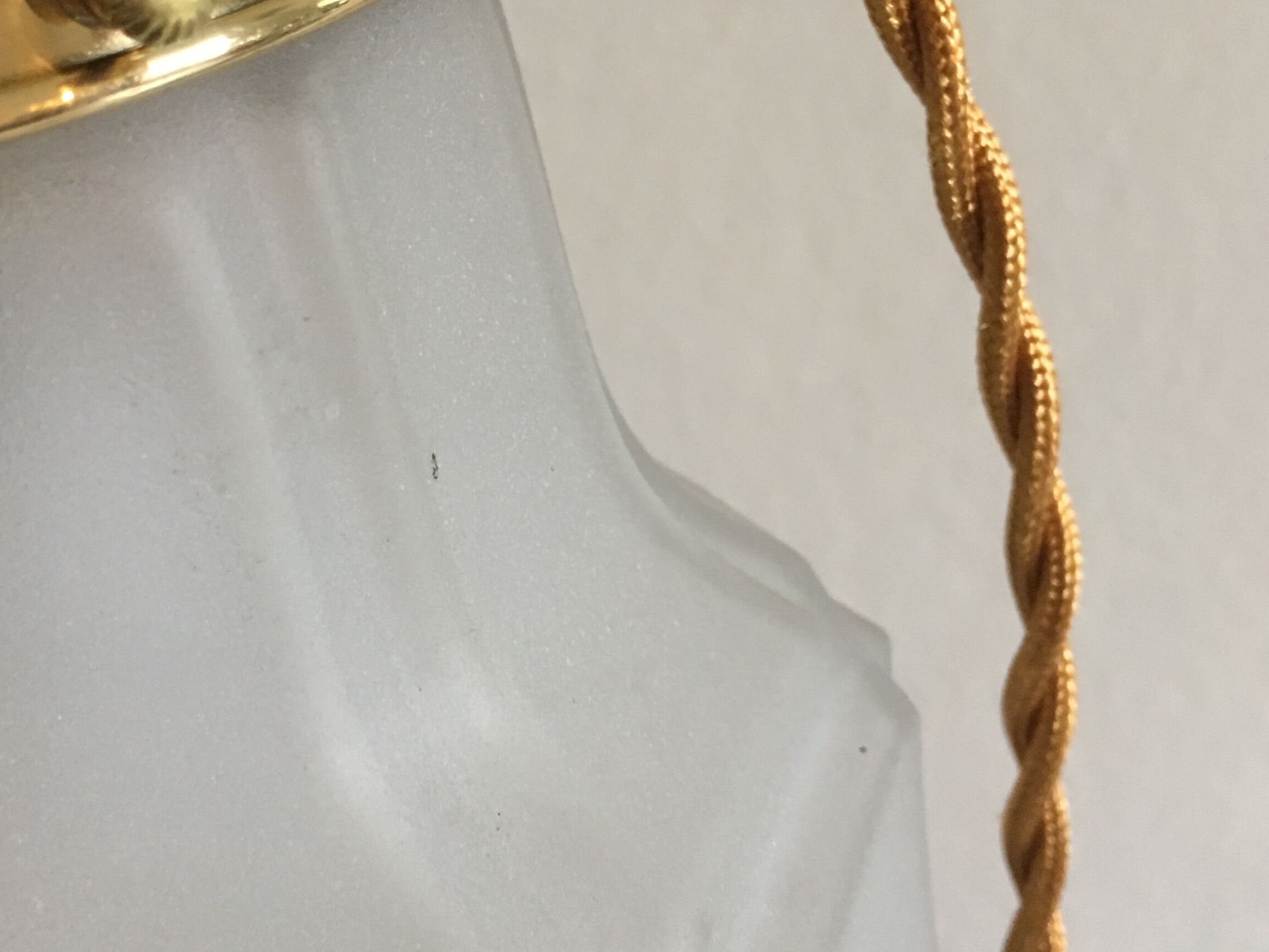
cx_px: 468
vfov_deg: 28.5
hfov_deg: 37.2
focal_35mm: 51
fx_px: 1870
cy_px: 388
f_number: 2.2
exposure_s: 1/33
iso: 160
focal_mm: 4.15
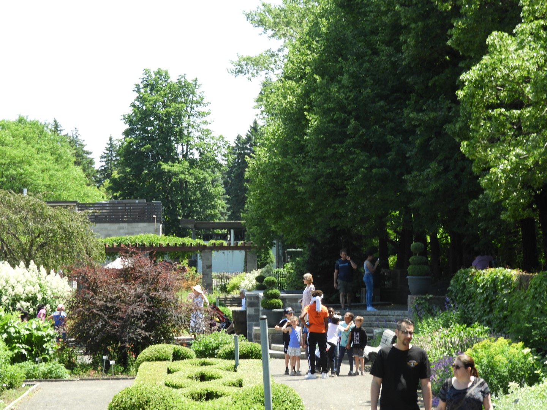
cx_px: 274
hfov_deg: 17.1
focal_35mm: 115
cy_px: 205
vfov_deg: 12.9
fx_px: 1817
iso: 100
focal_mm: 20.6
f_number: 5
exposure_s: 1/200
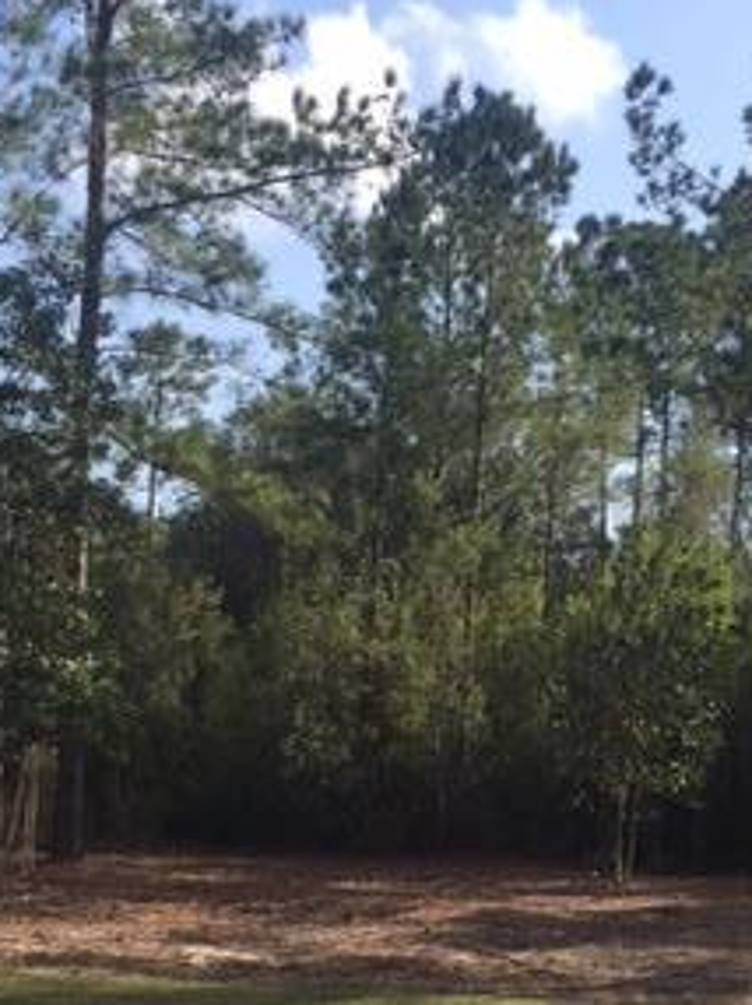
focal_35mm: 65
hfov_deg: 22.3
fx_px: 1886
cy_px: 840
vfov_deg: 29.0
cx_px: 594
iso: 32
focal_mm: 4.15
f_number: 2.2
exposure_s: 1/1163
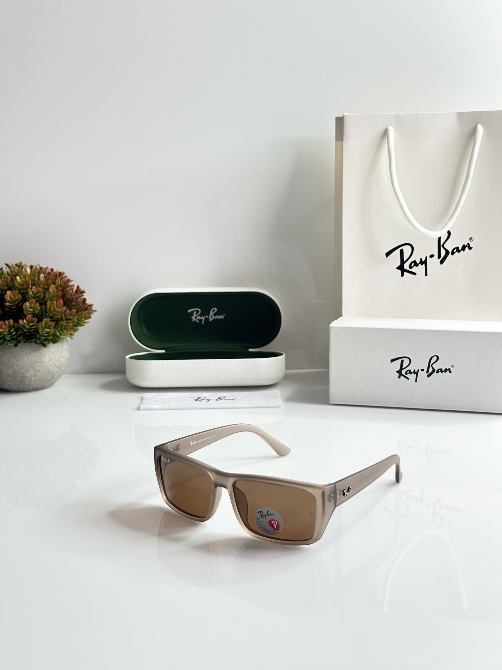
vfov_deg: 39.7
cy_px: 335
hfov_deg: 30.3
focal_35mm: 48
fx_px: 928
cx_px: 251
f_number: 1.78
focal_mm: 6.86
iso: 200
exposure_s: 1/50
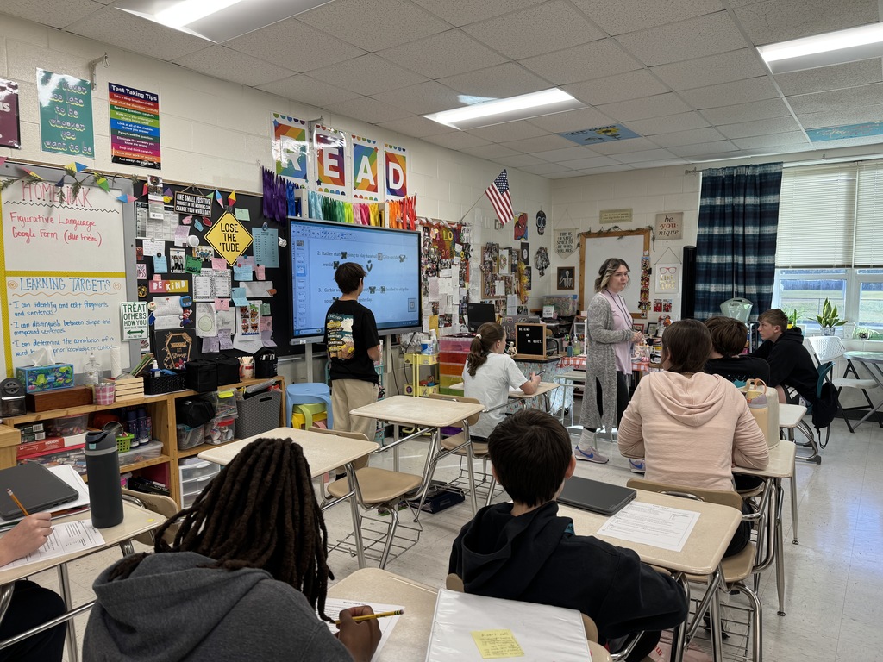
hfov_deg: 71.6
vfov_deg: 56.8
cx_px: 442
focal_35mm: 24
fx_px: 612
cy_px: 331
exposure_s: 1/120
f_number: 1.78
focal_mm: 6.76
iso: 80
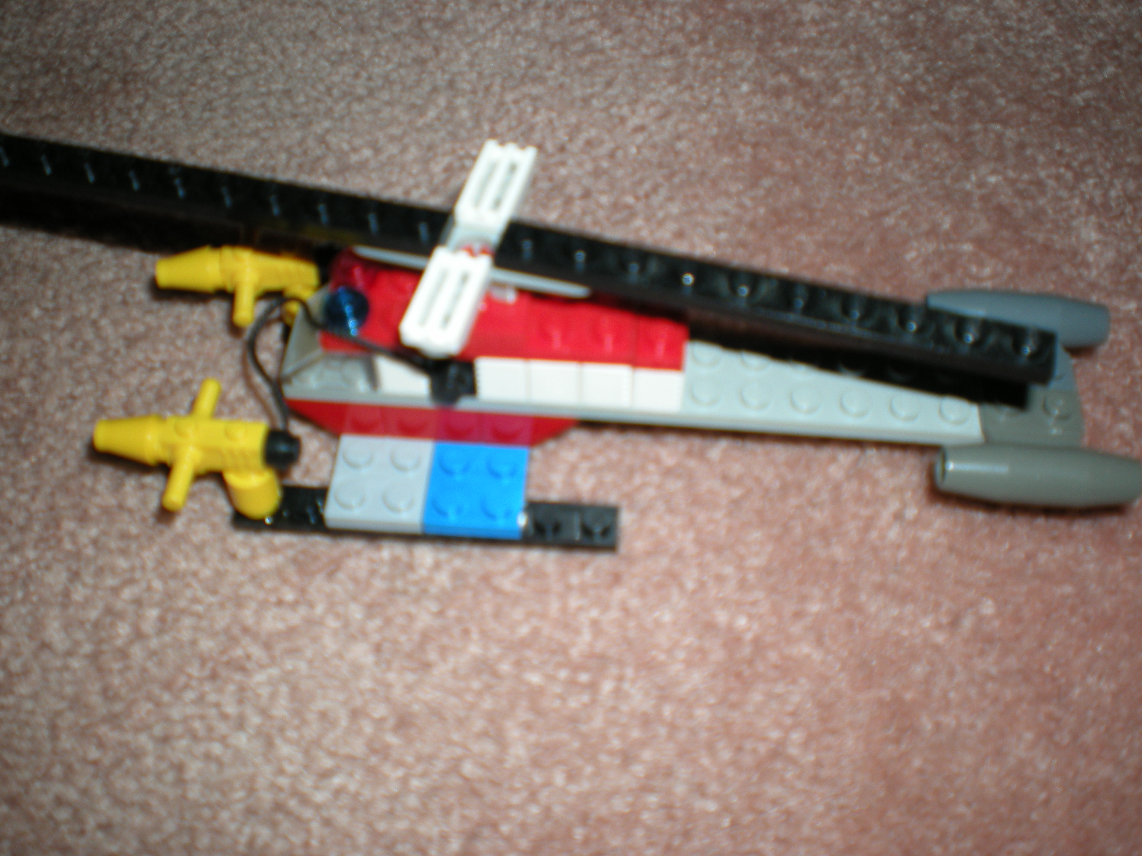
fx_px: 1254
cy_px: 428
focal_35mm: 38
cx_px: 571
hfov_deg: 49.0
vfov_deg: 37.7
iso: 64
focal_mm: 6.3
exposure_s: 1/60
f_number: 3.1
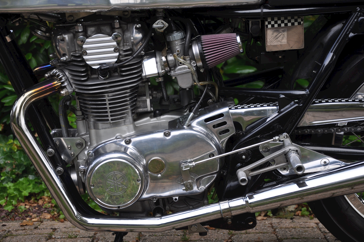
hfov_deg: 21.9
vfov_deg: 14.7
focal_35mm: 93
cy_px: 121
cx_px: 182
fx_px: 939
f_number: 5.3
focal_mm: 62
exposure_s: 1/160
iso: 200
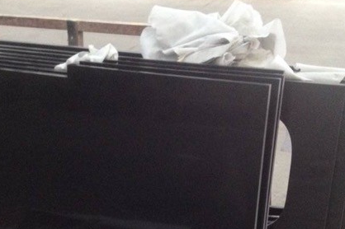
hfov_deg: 32.9
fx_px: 584
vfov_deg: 21.9
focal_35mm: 61
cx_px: 164
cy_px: 191
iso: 250
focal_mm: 4.28
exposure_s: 1/20
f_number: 2.4
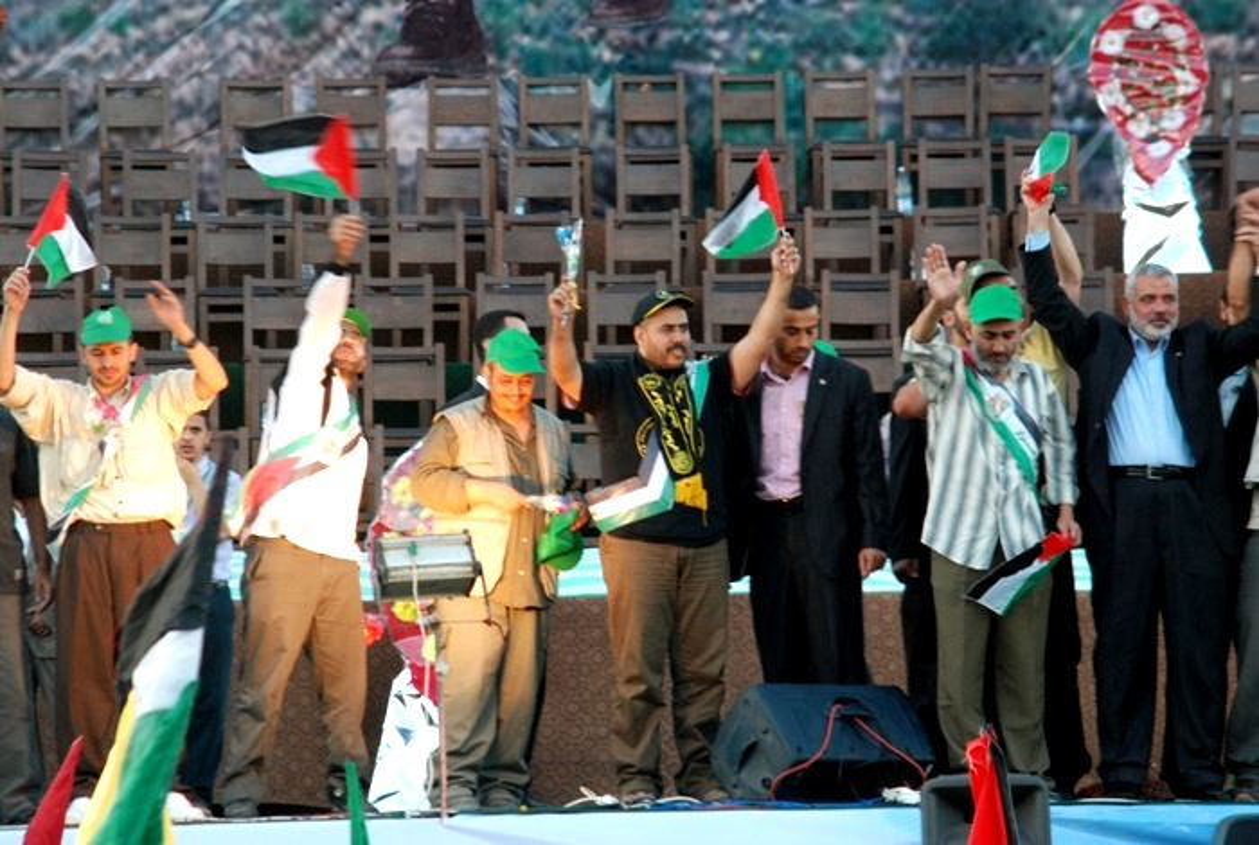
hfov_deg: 10.1
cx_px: 630
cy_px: 422
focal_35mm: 202
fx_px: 7097
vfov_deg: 6.8
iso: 640
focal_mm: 135
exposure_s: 1/80
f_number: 5.6
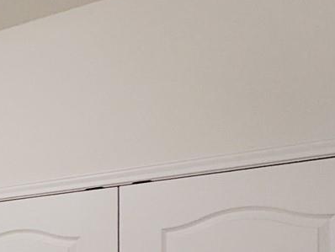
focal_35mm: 72
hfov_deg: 18.8
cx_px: -308
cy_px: 328
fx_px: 697
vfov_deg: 19.0
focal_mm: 1.83
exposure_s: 1/24
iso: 86
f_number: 2.2
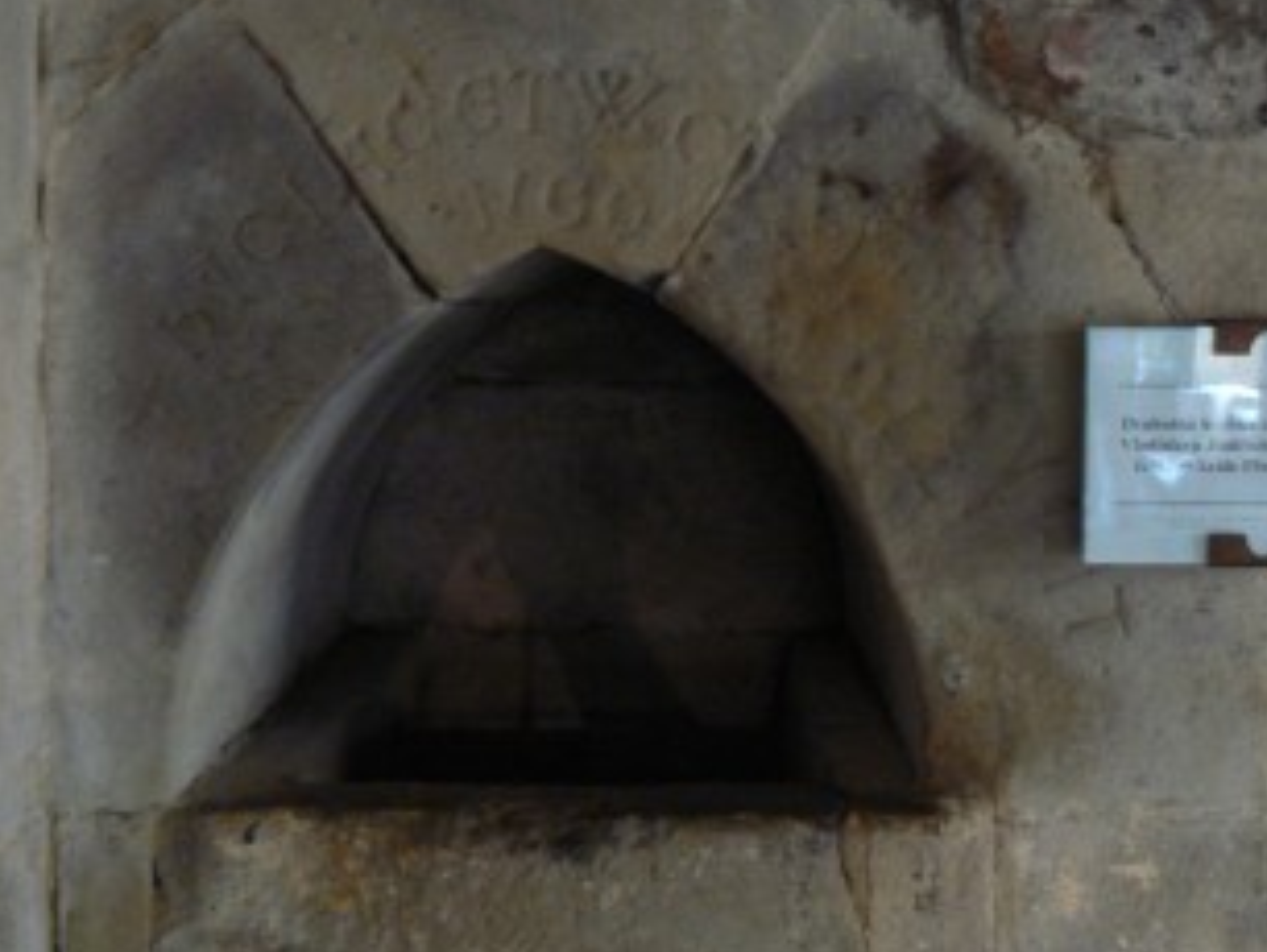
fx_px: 1722
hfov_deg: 40.3
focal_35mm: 47
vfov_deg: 30.9
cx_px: 712
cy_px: 406
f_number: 2.8
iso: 200
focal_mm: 6
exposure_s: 1/4
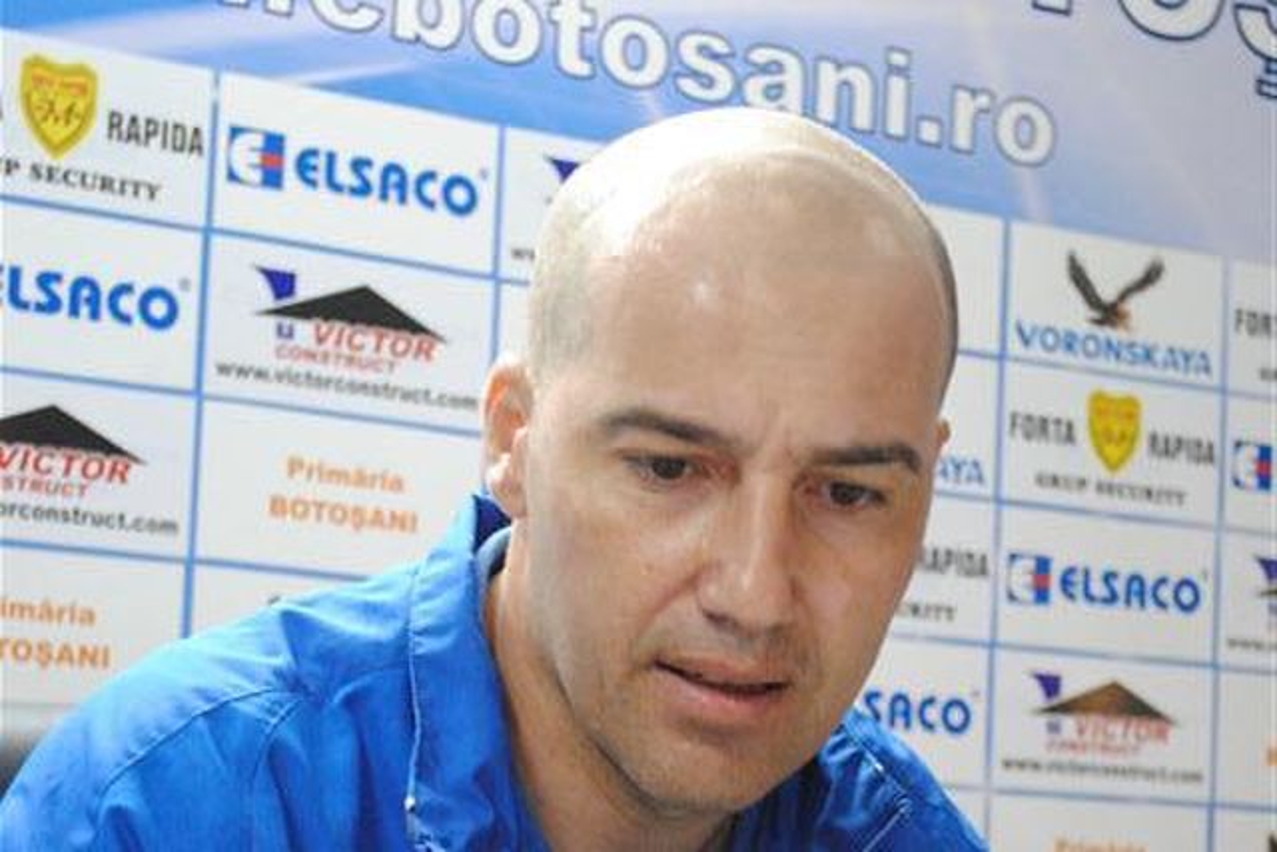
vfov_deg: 22.6
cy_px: 426
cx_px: 638
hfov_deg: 33.4
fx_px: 2129
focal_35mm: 60
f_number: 5.3
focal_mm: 40
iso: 1600
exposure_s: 1/25
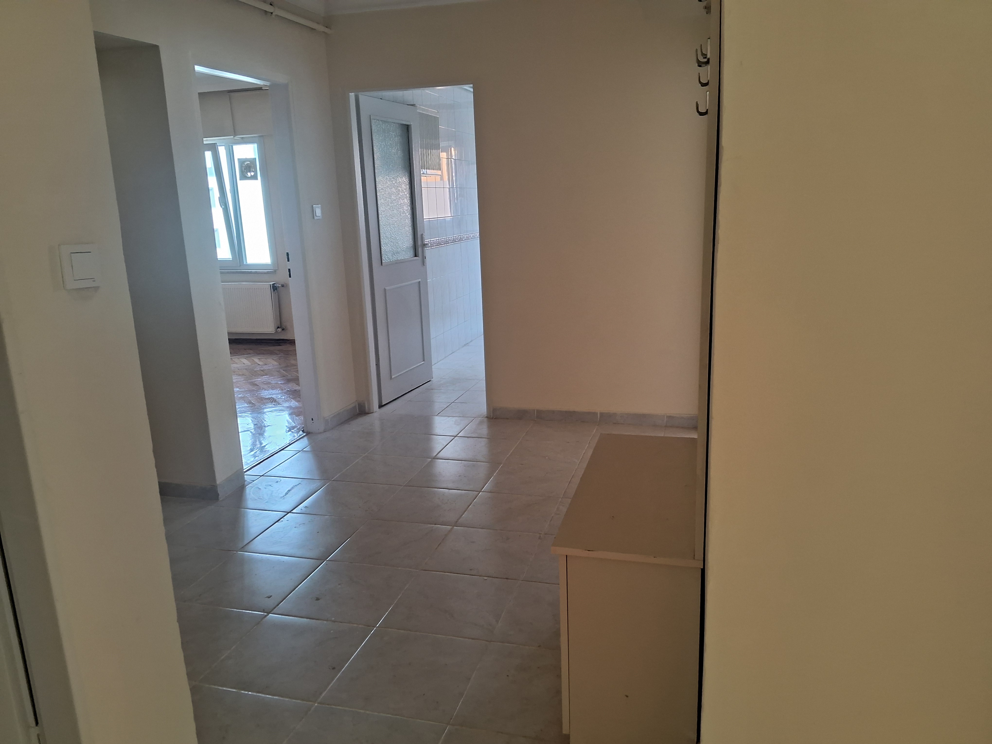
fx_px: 745
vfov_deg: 53.1
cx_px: 496
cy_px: 372
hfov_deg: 67.3
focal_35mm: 26
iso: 320
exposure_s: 1/50
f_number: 1.8
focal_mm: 3.98
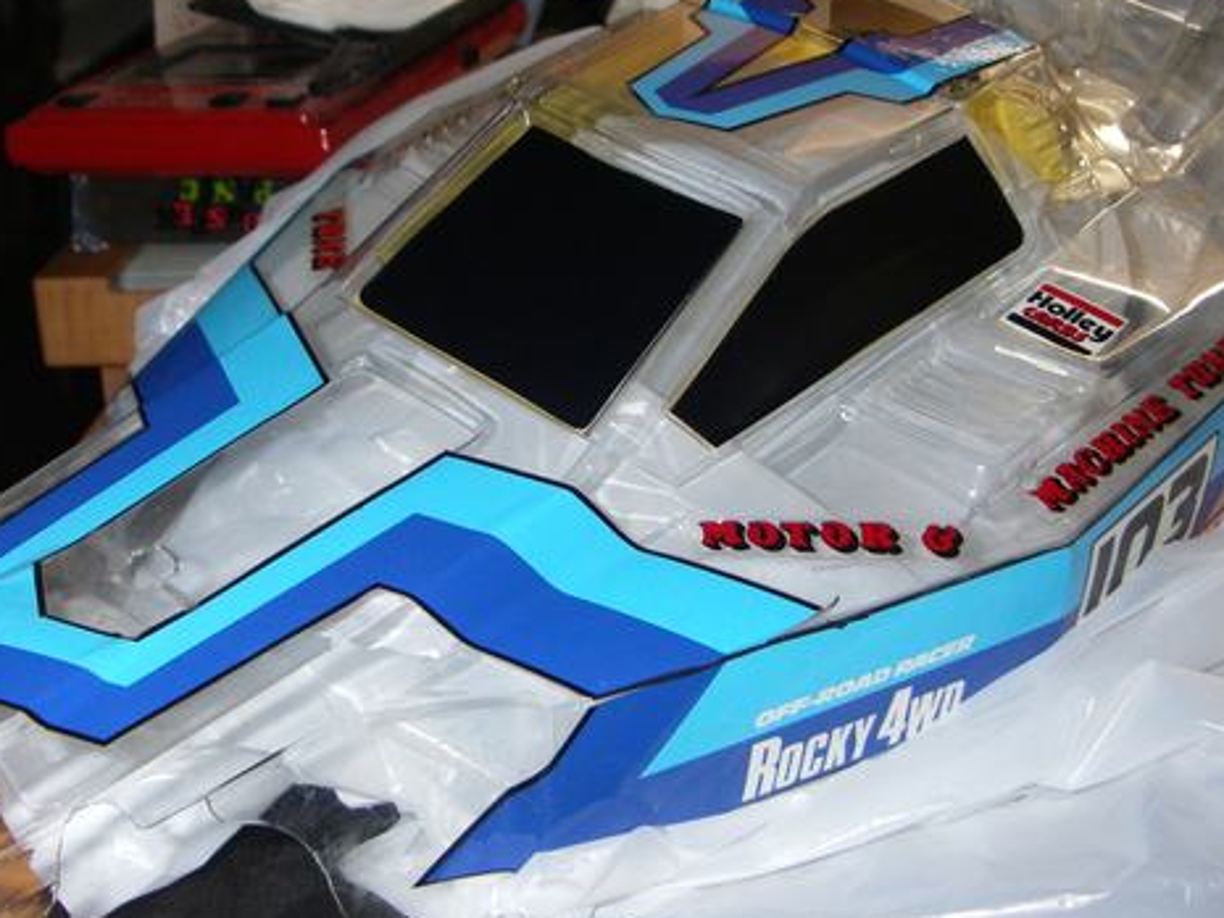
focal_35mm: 49
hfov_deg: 38.9
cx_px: 605
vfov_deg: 29.7
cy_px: 426
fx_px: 1733
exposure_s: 1/40
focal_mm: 6.3
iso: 160
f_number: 3.3
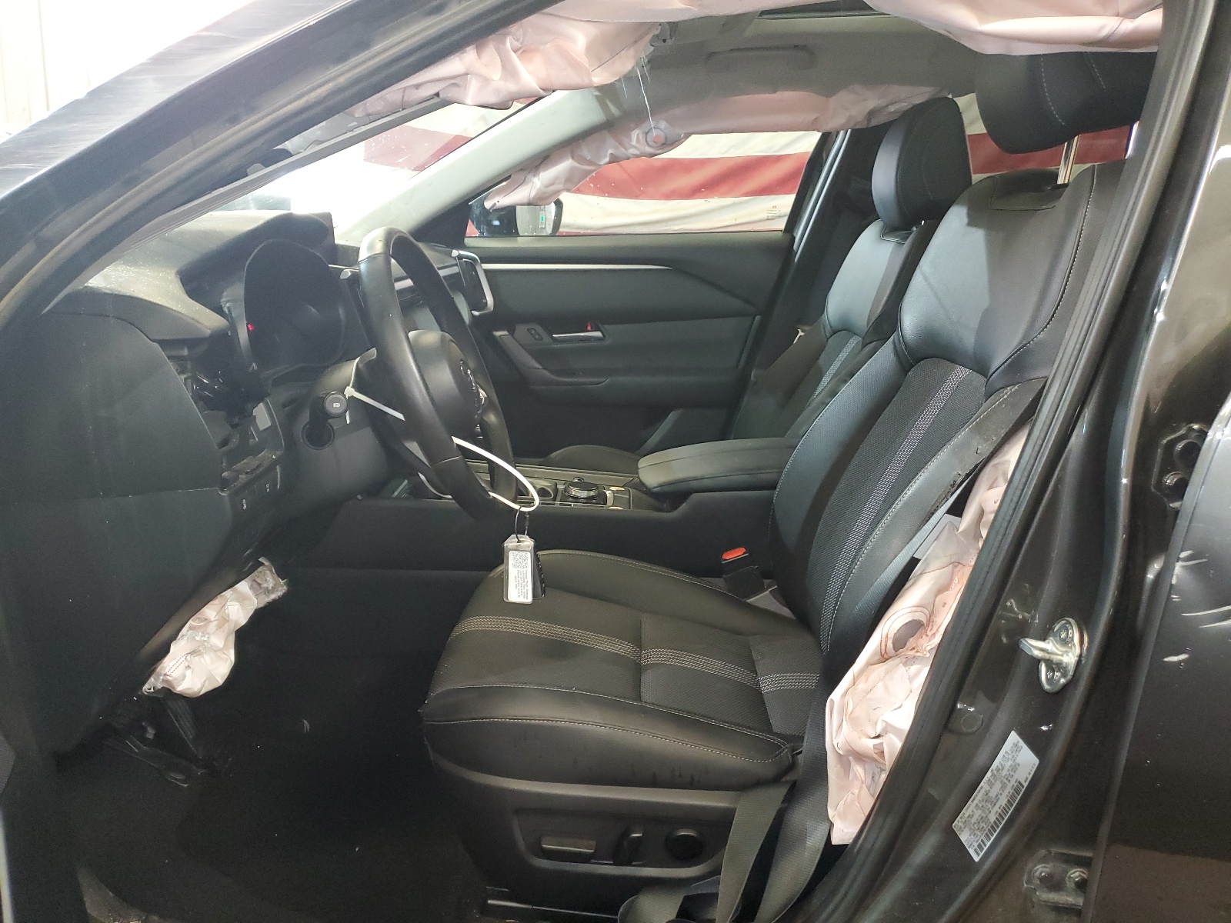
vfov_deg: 53.1
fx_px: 925
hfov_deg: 67.3
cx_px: 616
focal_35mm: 26
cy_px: 462
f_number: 1.5
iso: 321
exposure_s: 1/40
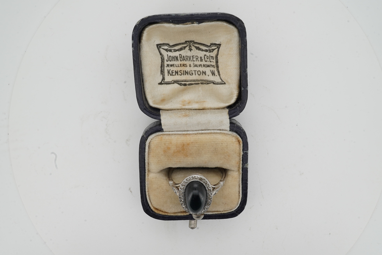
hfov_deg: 43.6
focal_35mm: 45
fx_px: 477
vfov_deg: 29.9
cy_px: 128
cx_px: 191
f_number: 22
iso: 160
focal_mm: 30
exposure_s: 1/50
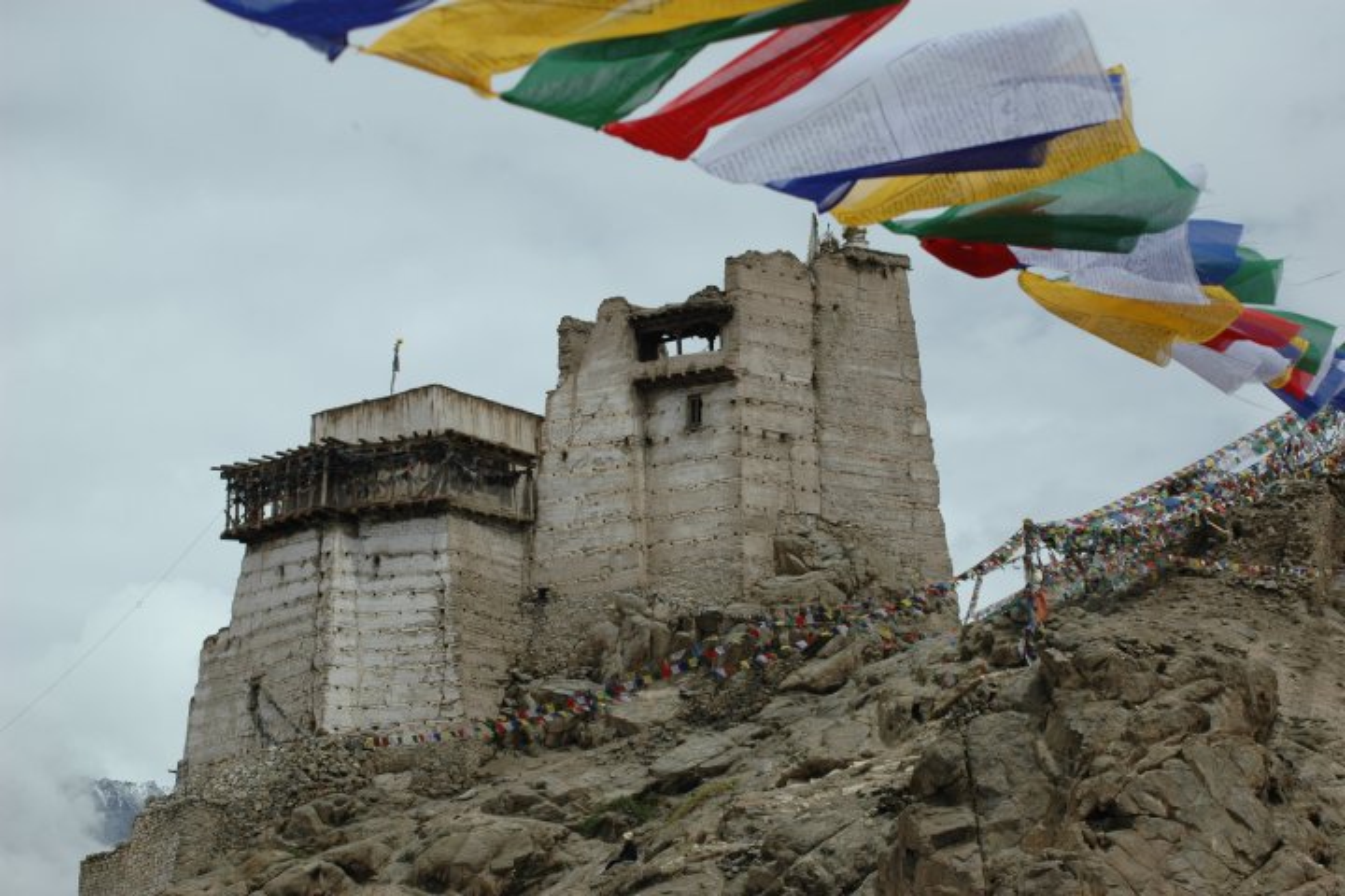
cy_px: 448
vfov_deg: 13.0
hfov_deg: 19.5
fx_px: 3923
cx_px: 672
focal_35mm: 105
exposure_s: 1/500
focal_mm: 70
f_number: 11
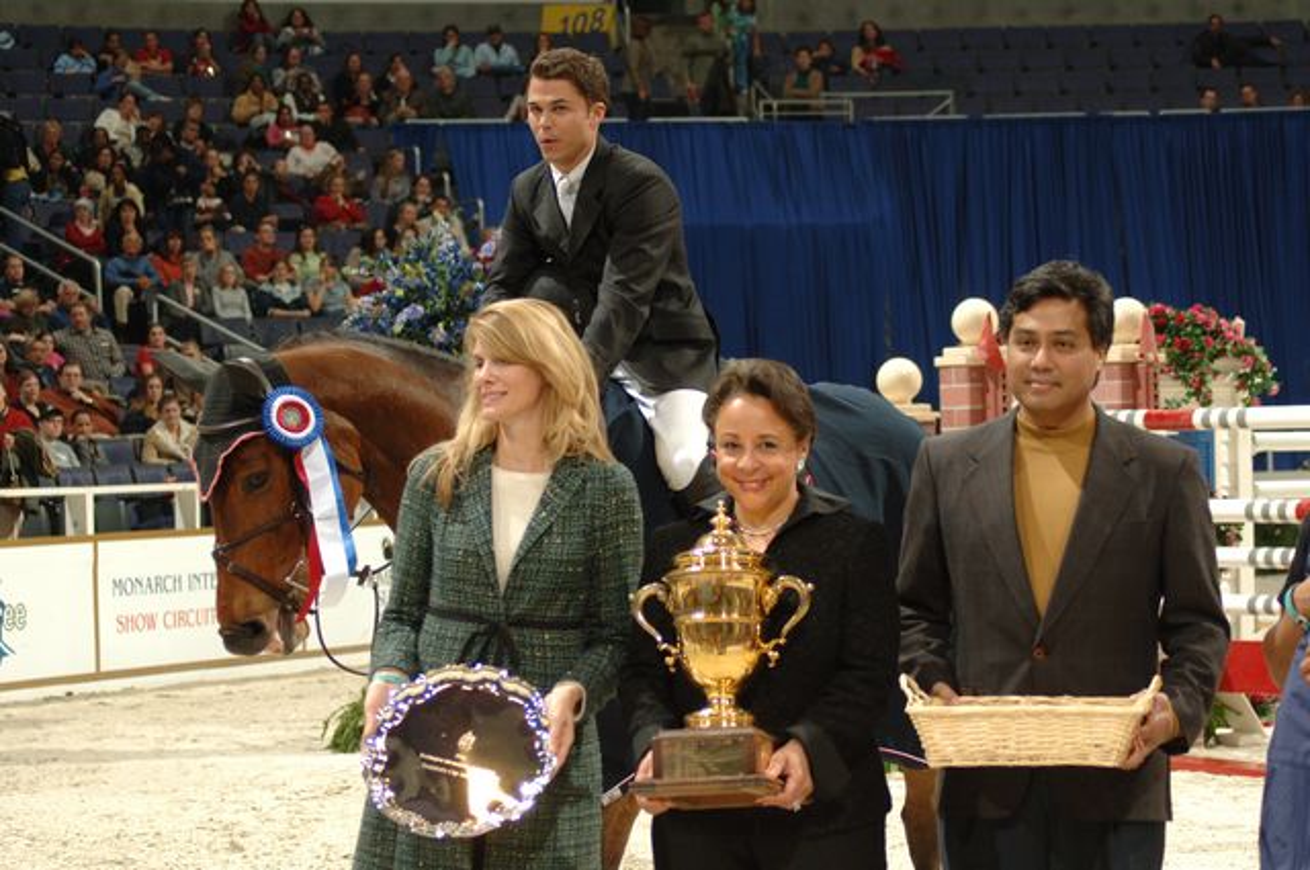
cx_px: 655
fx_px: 3816
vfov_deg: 13.0
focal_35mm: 105
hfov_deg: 19.5
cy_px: 435
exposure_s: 1/250
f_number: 5
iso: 400
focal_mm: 70
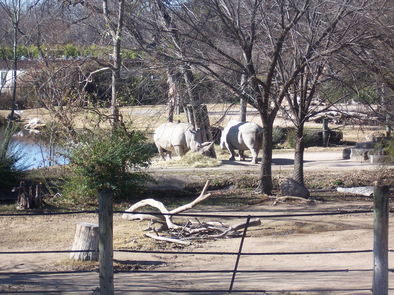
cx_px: 197
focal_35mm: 132
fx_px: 1502
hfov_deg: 14.9
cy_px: 148
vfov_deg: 11.2
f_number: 4.8
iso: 80
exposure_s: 1/250
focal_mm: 22
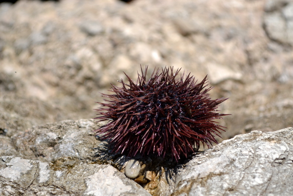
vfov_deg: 16.6
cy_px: 98
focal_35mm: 82
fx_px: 672
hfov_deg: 24.6
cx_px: 146
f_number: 6.3
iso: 100
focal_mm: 55
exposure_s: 1/320
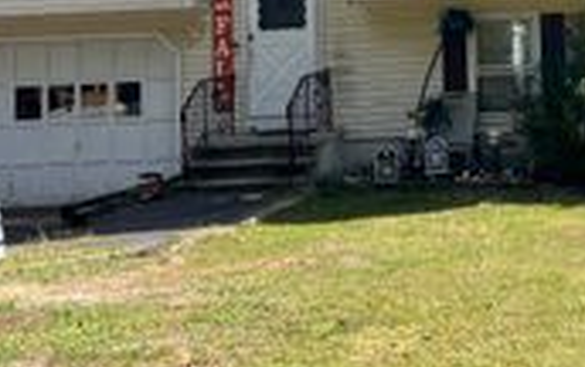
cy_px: -73
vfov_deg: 15.8
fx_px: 1277
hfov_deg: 24.1
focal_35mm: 80
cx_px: 650
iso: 50
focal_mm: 5.7
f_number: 1.5
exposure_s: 1/1412
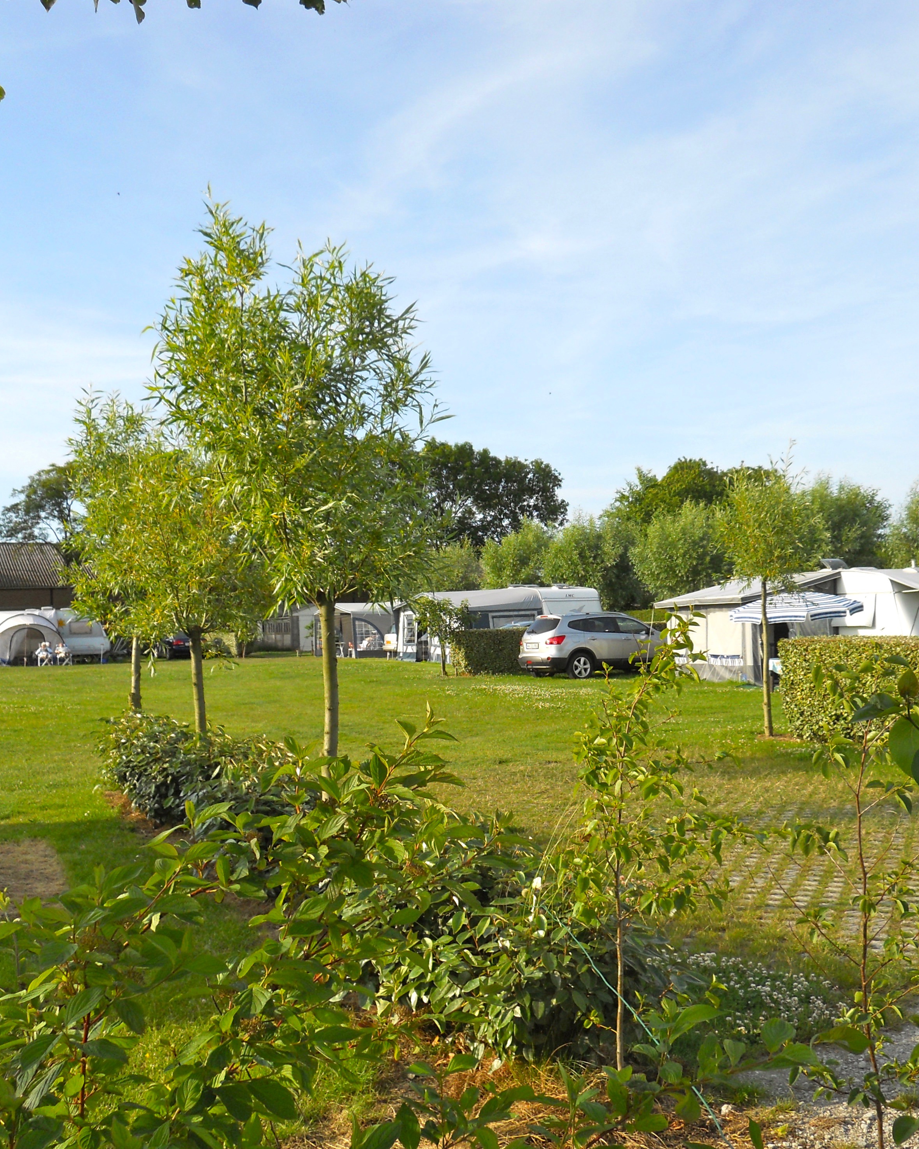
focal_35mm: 37
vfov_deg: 49.1
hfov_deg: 40.1
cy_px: 569
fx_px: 1258
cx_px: 510
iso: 80
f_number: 2.7
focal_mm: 5
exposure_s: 1/800
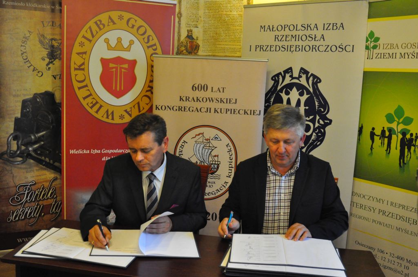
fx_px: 591
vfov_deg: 26.4
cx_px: 209
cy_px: 138
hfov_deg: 38.9
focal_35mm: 51
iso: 3200
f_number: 8
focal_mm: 34
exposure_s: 1/60
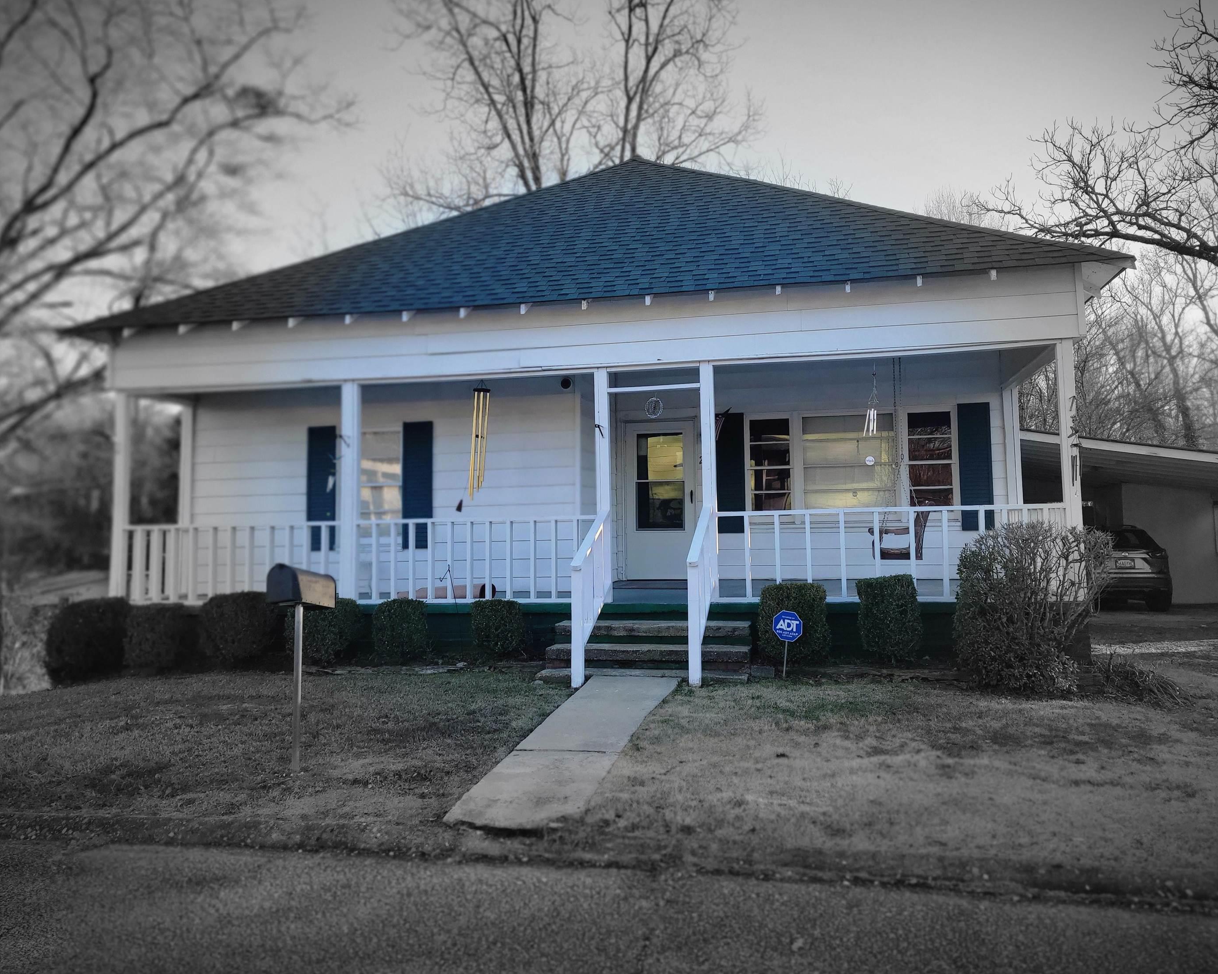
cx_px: 639
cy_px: 476
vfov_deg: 54.9
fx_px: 937
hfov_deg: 66.0
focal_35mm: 26
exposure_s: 1/213
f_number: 1.8
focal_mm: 6.7
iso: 16
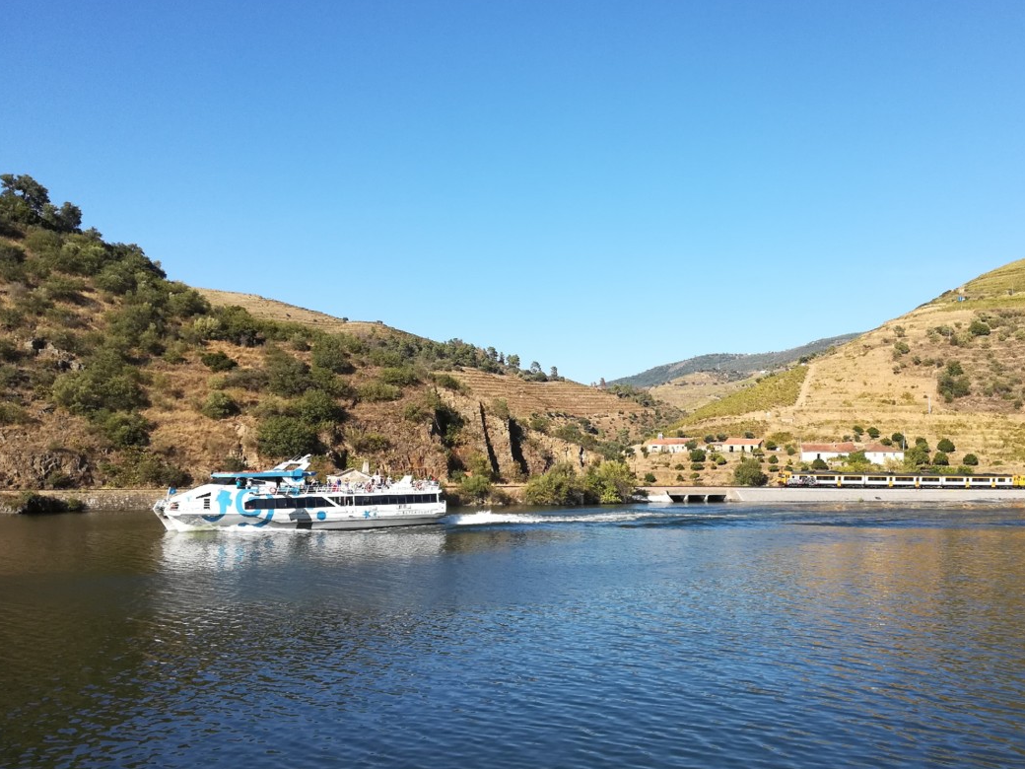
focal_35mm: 32
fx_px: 948
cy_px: 413
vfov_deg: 44.1
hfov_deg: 56.3
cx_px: 621
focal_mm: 3.83
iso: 50
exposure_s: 1/574
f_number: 2.2
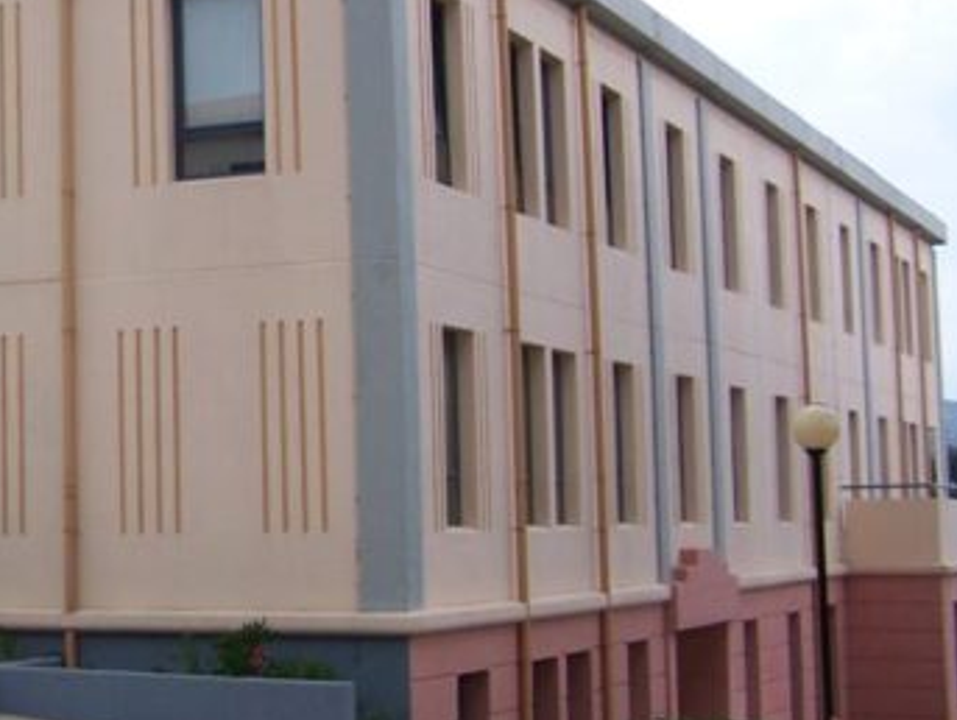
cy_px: 287
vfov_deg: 17.4
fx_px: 2352
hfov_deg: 21.8
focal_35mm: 85
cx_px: -95
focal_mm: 6.3
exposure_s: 1/180
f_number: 2.8
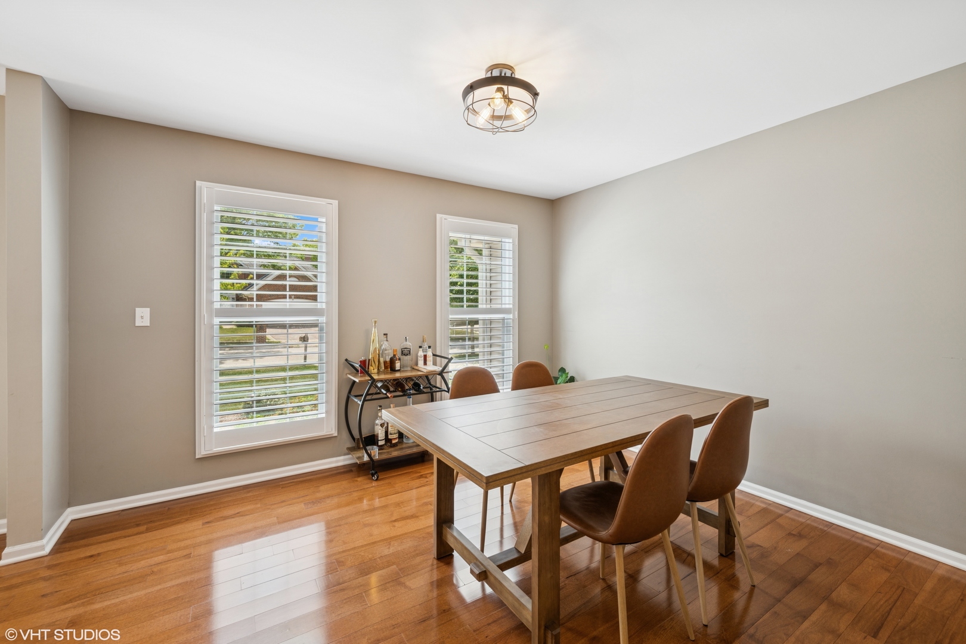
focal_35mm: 15
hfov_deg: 100.4
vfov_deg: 77.3
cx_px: 483
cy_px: 322
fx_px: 402
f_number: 9
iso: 200
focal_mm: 15
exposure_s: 1/50
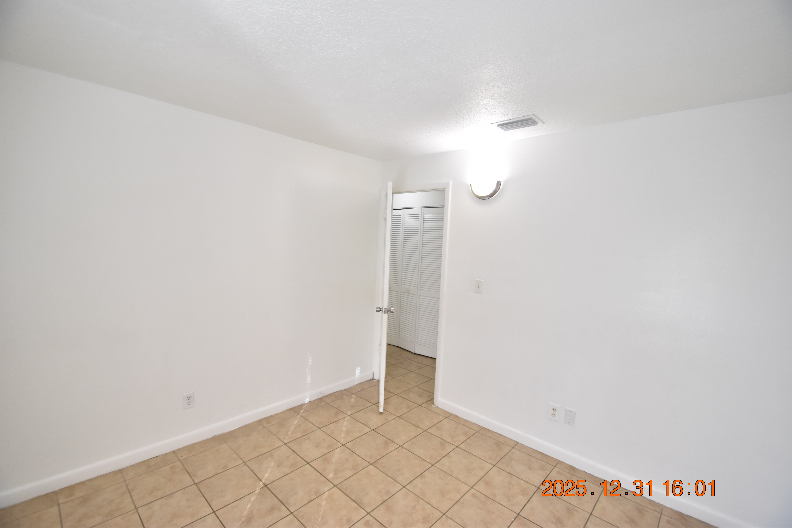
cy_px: 264
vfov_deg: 77.3
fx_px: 330
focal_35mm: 15
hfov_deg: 100.4
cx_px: 396
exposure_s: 1/125
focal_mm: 10
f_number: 3.5
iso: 800
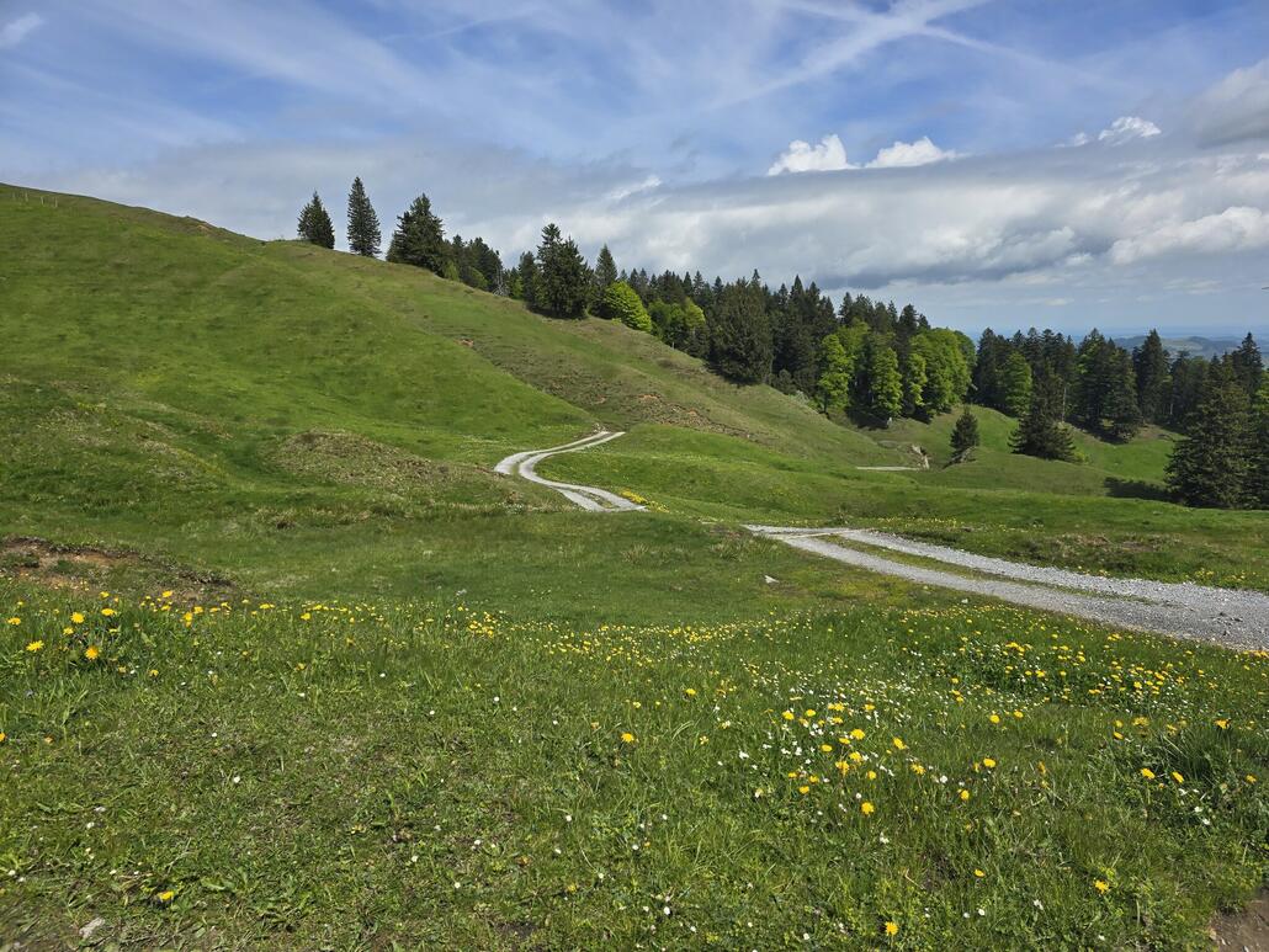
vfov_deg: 58.9
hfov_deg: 73.9
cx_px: 634
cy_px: 476
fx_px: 843
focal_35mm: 23
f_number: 1.7
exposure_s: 1/1255
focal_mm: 6.3
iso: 12
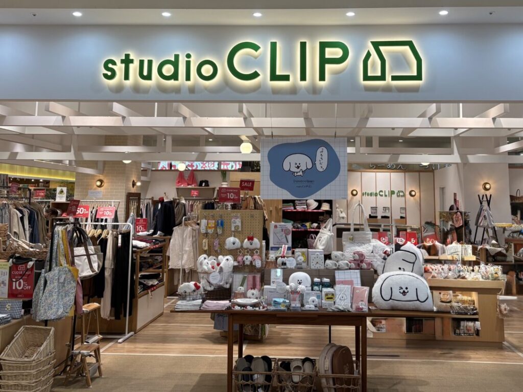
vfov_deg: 53.0
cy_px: 196
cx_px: 262
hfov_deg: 67.3
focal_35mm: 26
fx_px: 393
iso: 64
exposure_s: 1/120
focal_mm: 5.96
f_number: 1.6
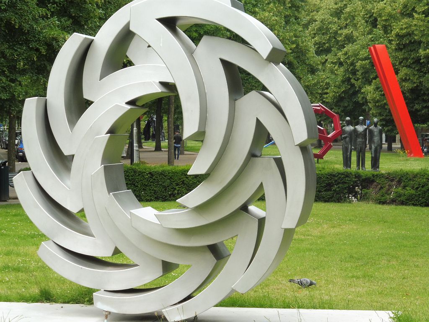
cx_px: 214
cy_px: 161
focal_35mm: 137
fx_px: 1698
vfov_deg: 10.8
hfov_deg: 14.4
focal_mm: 24.4
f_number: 6.3
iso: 125
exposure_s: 1/100
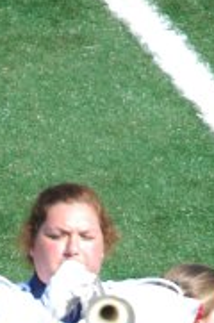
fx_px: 17793
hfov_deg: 0.7
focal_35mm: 1988
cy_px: 514
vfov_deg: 1.0
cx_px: -35
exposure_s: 1/640
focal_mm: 400
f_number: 5.6
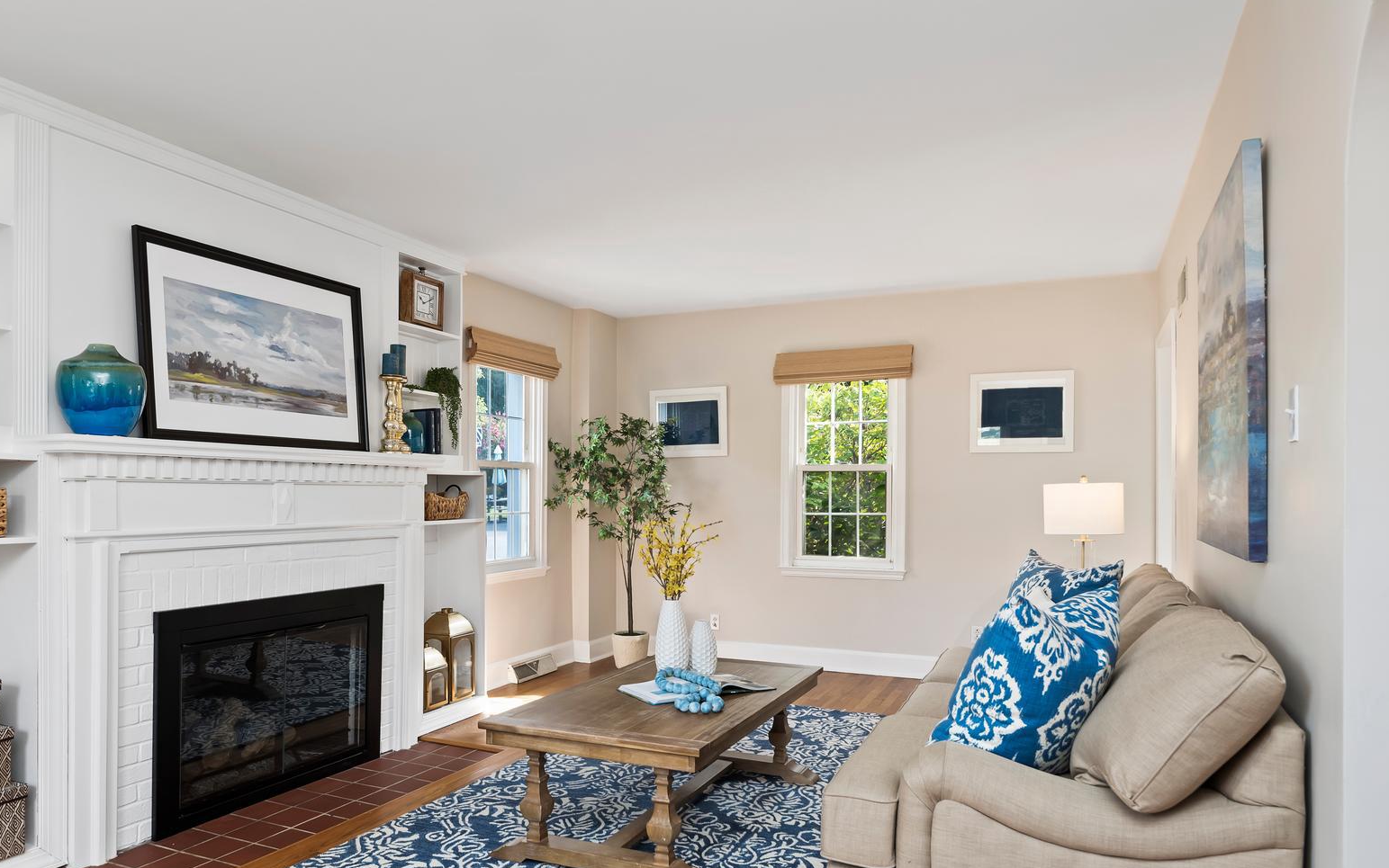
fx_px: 871
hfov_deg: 77.0
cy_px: 507
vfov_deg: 52.8
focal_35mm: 23
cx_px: 637
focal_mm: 17
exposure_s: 1/8
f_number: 6.3
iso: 400
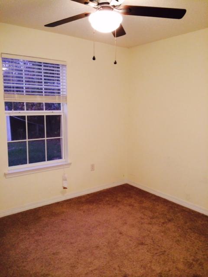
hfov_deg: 46.8
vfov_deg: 60.0
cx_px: 104
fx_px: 240
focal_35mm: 30
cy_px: 138
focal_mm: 4.12
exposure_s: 1/17
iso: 125
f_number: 2.2
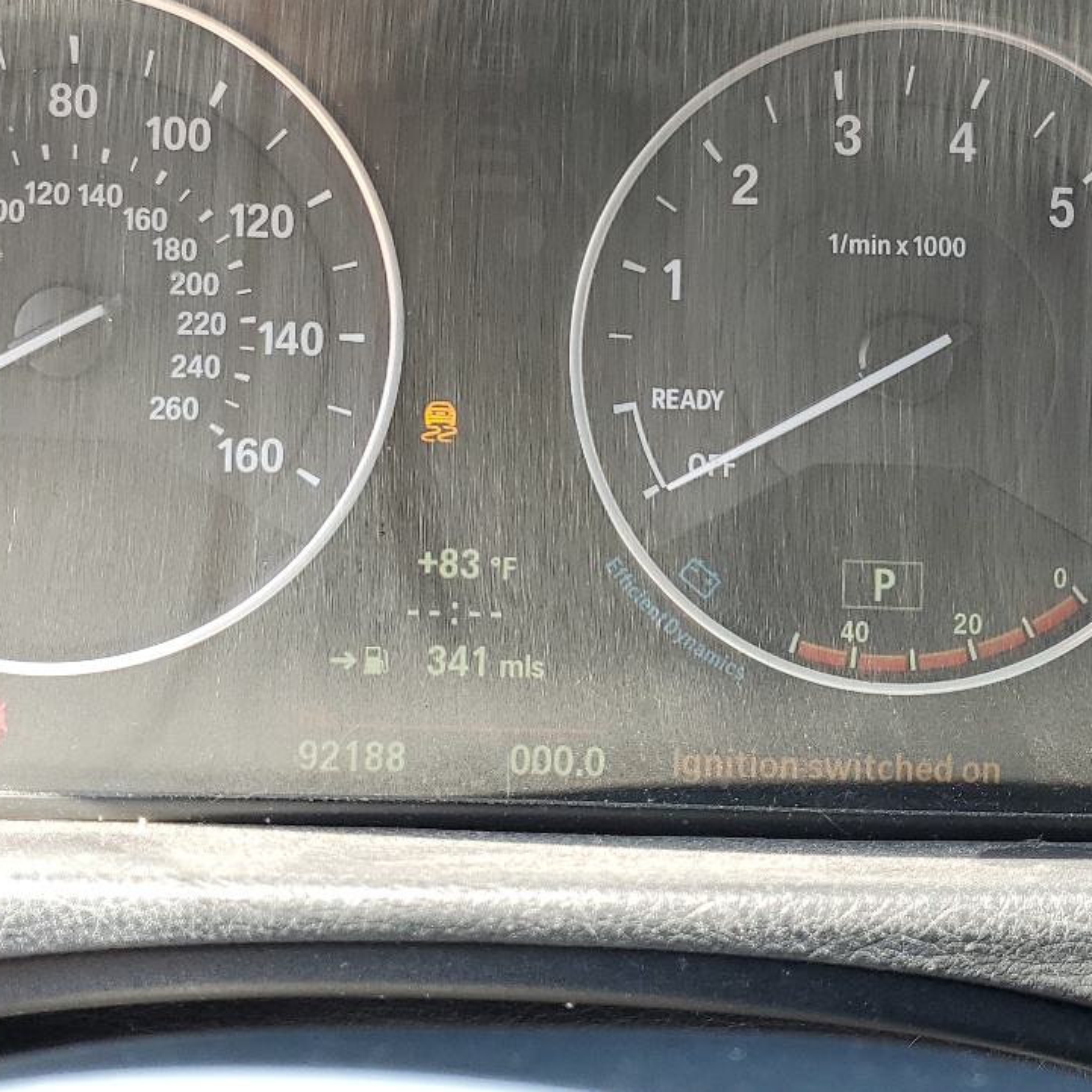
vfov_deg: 32.8
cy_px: 274
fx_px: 1820
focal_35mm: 51
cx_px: 468
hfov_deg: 33.3
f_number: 1.5
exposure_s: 1/152
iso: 50
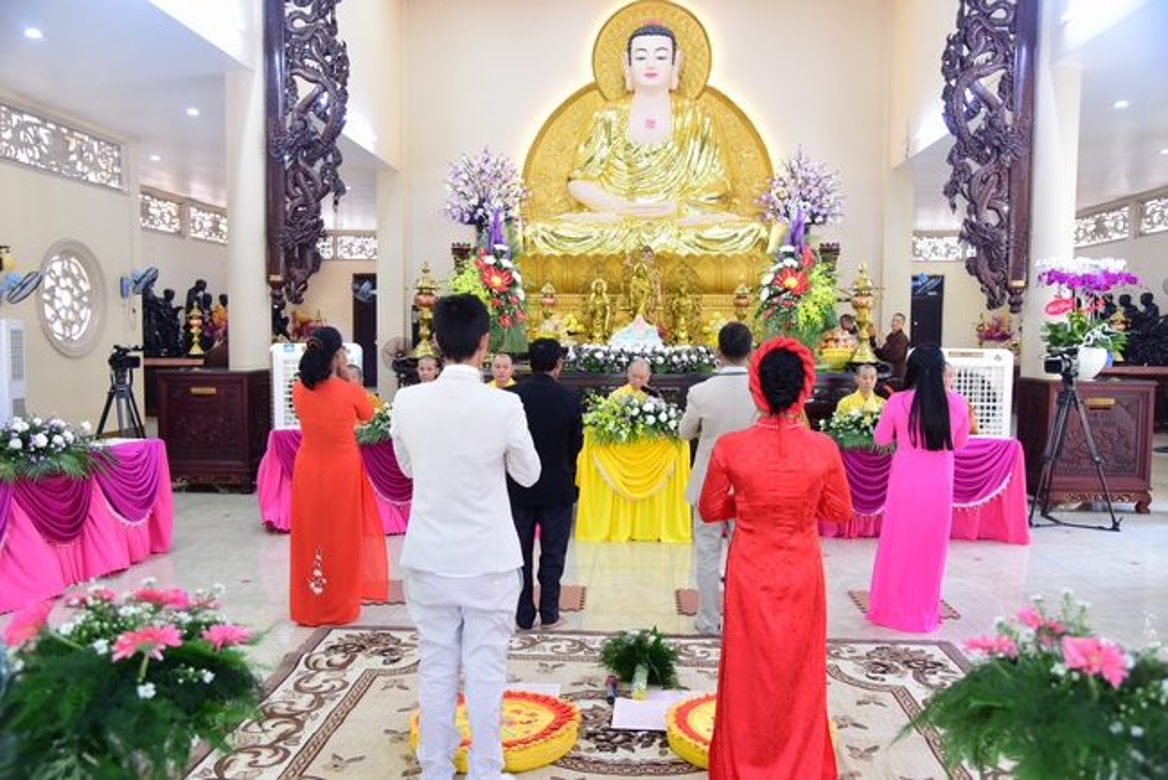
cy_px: 390
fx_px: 974
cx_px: 584
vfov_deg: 43.6
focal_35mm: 30
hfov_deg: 61.9
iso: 1600
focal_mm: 30
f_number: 4
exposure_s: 1/50
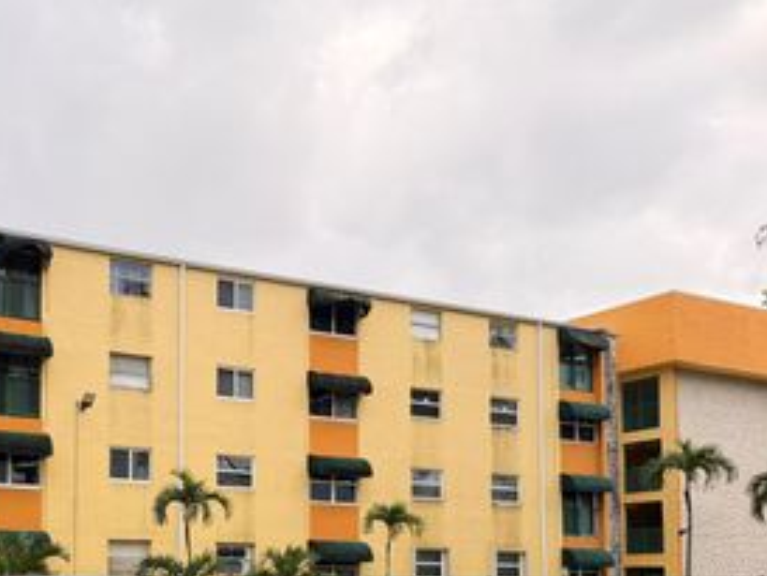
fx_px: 975
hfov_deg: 40.7
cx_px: 126
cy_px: 524
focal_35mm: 44
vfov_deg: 31.3
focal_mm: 6.76
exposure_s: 1/1689
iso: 80
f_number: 1.78
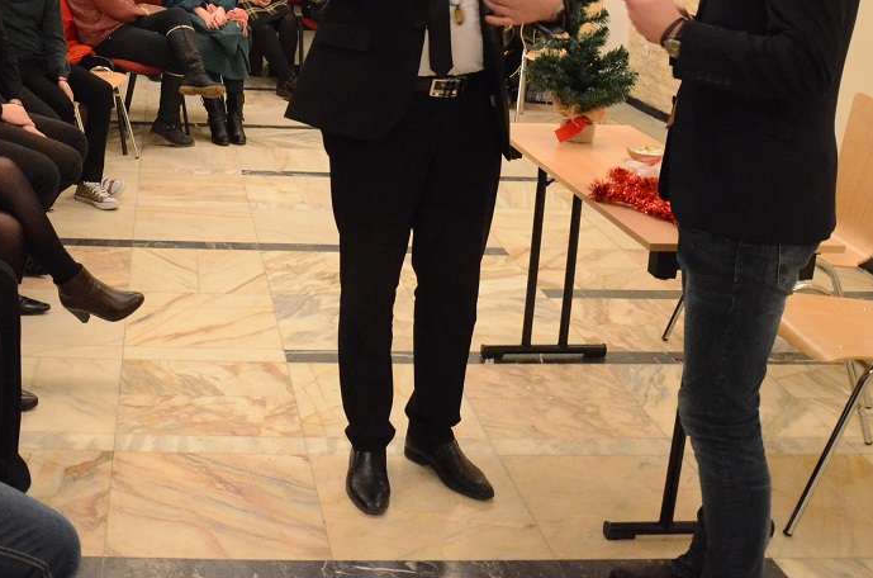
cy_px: 87
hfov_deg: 40.4
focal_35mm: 47
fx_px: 1137
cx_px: 185
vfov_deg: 27.7
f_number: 3.5
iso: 5000
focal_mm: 18
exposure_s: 1/50
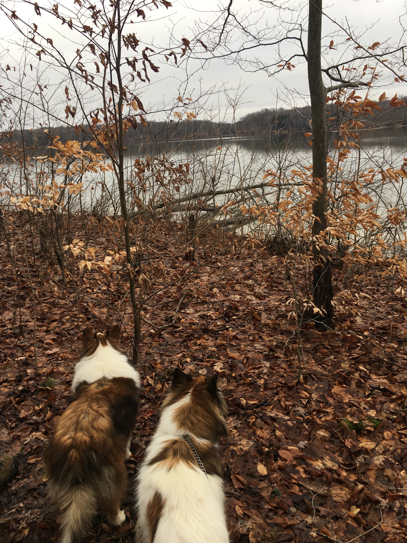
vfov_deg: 61.7
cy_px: 272
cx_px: 204
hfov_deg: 48.2
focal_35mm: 29
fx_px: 455
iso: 25
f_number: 2.2
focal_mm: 4.15
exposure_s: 1/120
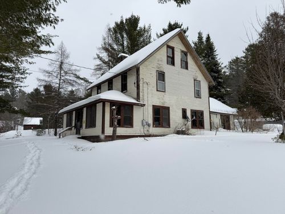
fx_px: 198
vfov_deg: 56.8
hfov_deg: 71.6
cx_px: 142
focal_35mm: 24
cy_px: 107
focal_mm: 6.76
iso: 80
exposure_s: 1/4405
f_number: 1.78
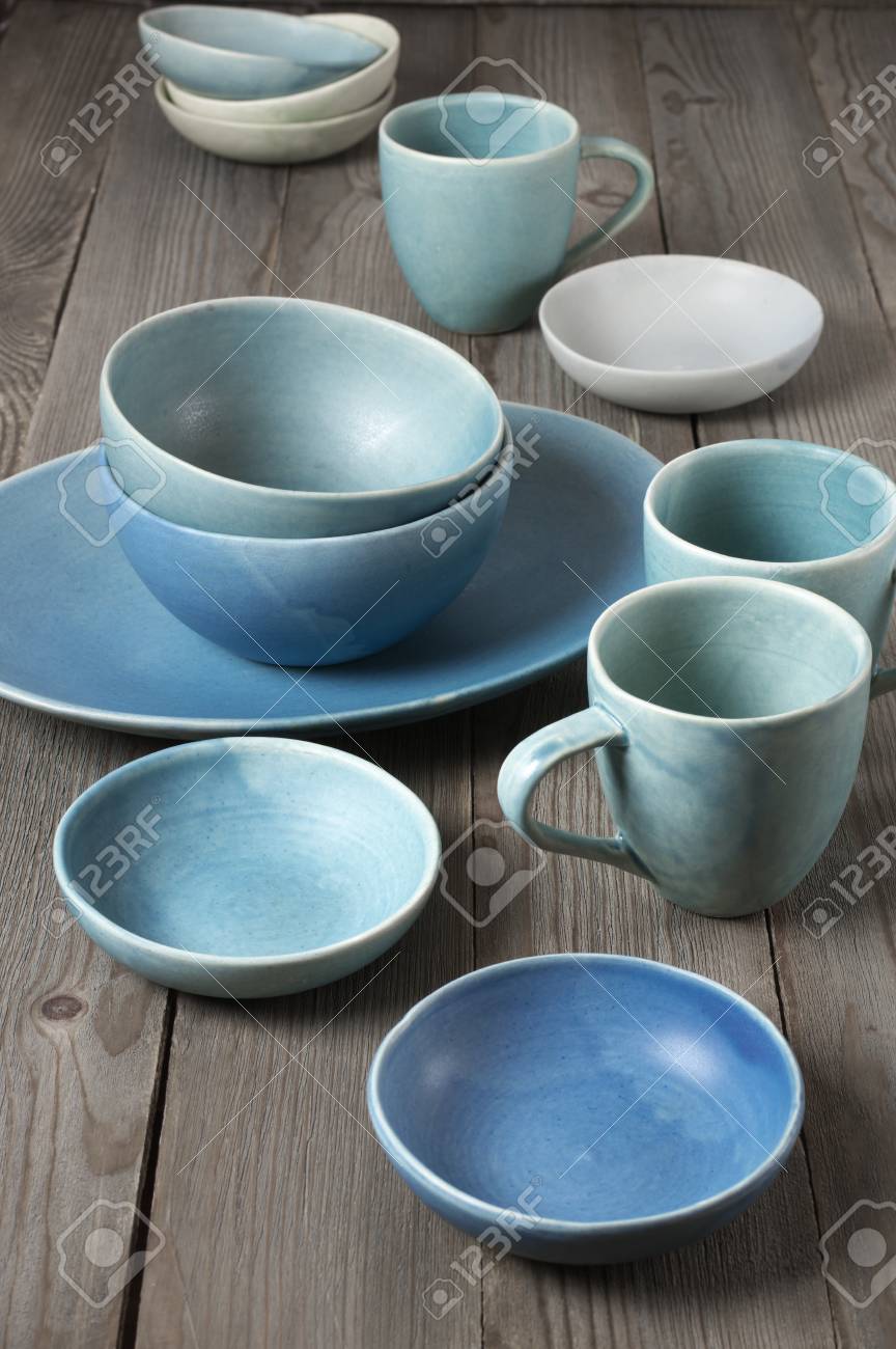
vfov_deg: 27.0
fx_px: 2806
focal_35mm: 75
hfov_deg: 18.1
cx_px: 448
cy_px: 674
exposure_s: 1/1.67
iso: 100
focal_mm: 50
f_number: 10
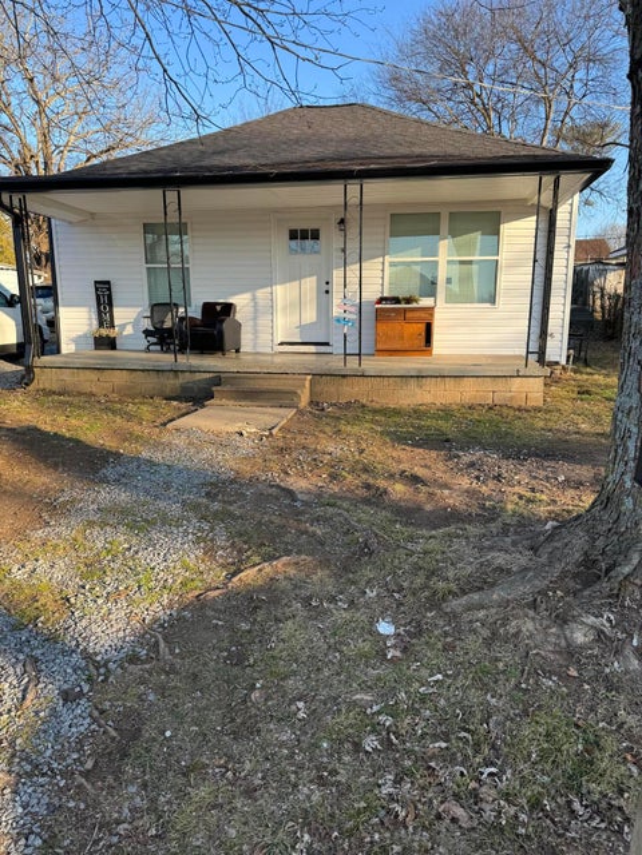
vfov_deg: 71.6
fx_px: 593
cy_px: 428
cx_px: 321
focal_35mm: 24
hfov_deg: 56.8
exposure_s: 1/888
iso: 80
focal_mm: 6.86
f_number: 1.78
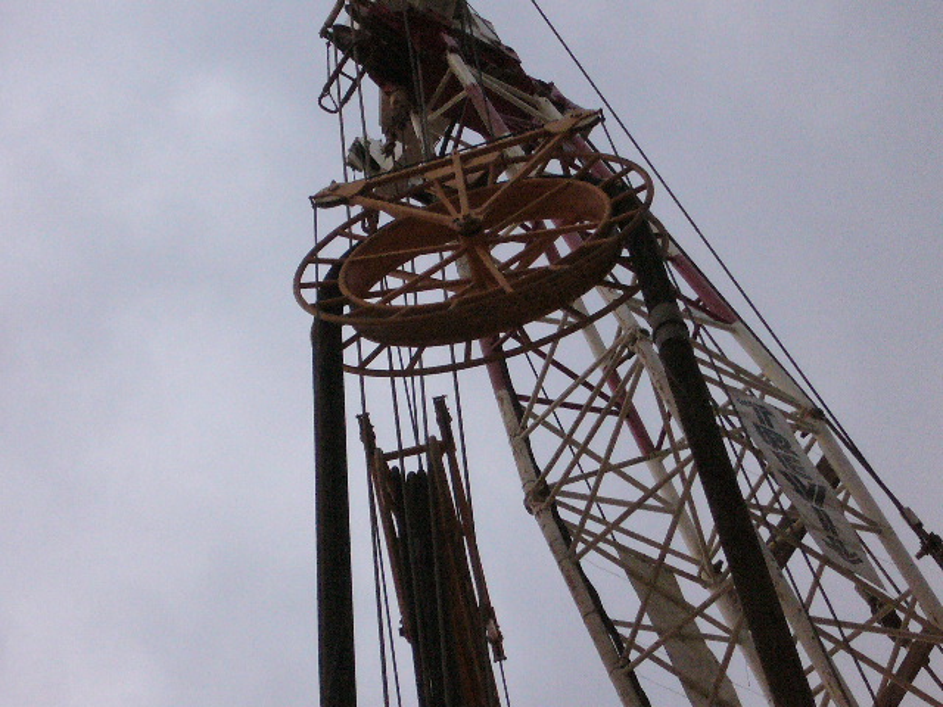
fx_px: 3569
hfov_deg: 15.1
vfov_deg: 11.3
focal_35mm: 131
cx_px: 472
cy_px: 354
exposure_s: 1/30
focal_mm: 17.4
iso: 400
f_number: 5
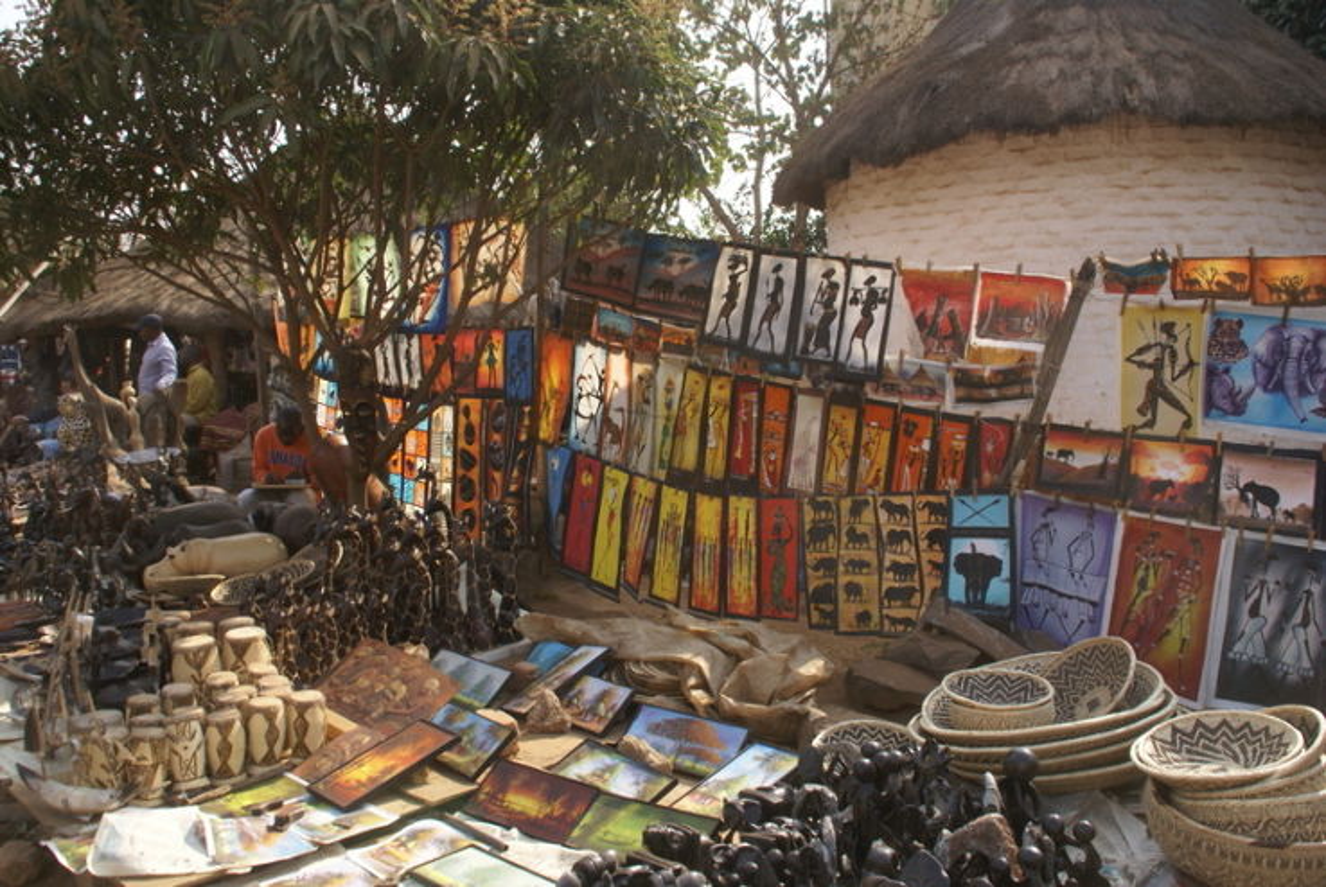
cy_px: 444
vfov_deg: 43.7
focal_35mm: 30
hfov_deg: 61.9
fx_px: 1106
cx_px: 663
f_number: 10
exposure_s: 1/100
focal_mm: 20
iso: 100
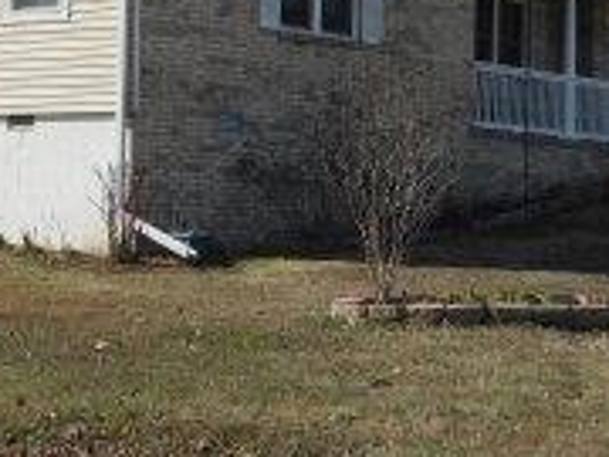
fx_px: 2498
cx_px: 274
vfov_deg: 10.4
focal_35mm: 142
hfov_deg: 13.9
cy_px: 166
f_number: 7.2
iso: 125
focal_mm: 7.1
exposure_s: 1/400
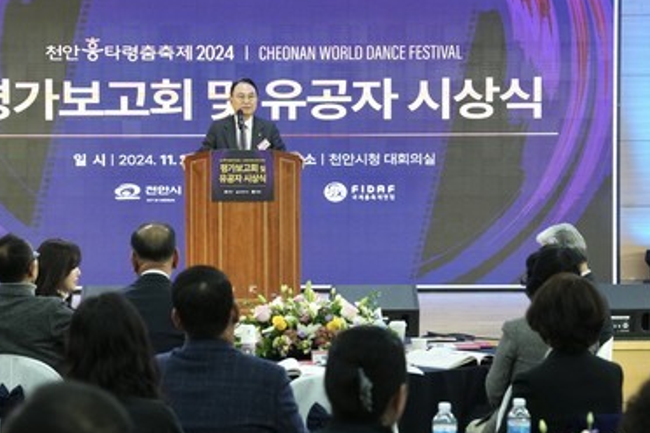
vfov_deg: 12.1
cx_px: 245
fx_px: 2040
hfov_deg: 18.1
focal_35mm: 113
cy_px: 204
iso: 2500
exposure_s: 1/200
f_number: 4.5
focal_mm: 70
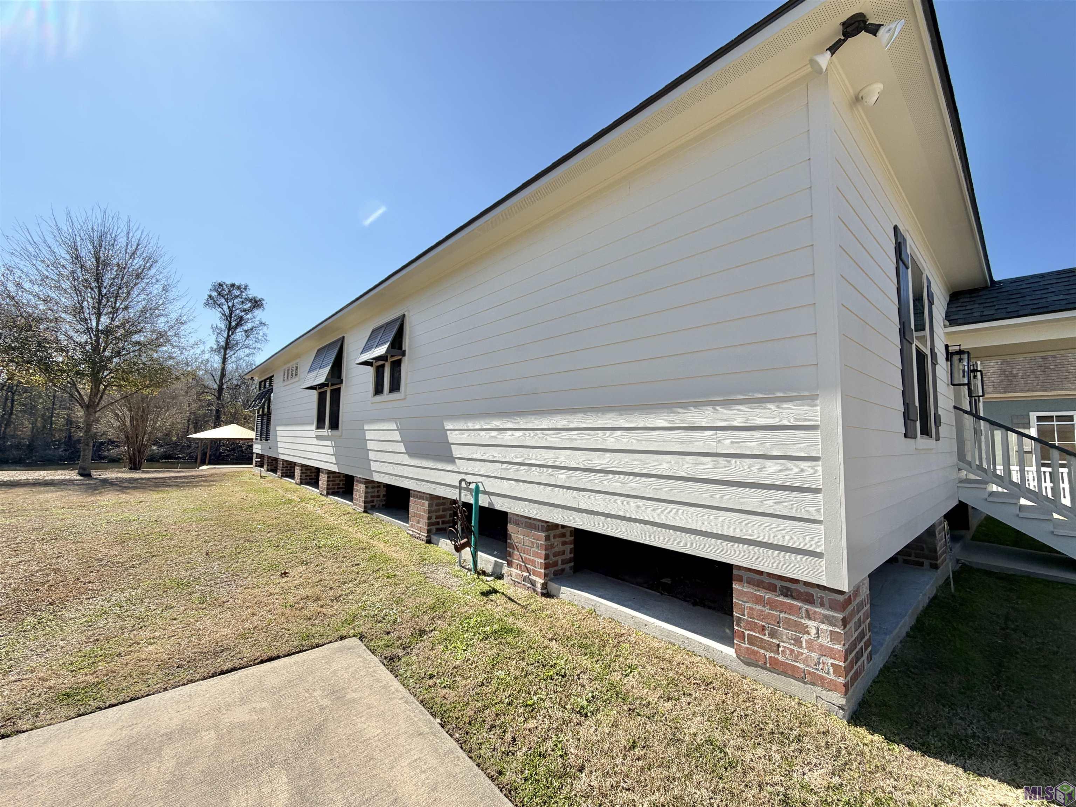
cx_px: 538
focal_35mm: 14
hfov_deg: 102.1
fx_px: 435
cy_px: 404
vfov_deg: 85.7
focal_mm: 2.22
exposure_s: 1/942
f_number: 2.2
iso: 20
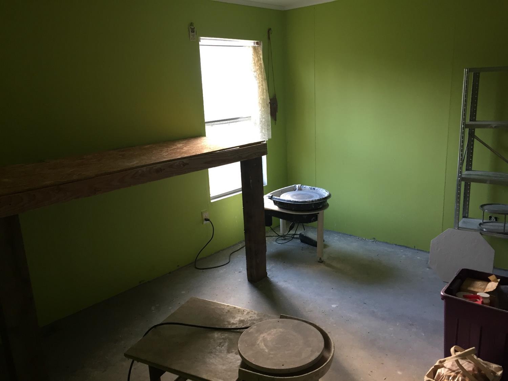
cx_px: 254
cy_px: 190
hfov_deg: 61.7
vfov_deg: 48.2
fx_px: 425
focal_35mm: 29
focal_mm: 4.15
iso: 64
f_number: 2.2
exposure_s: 1/30
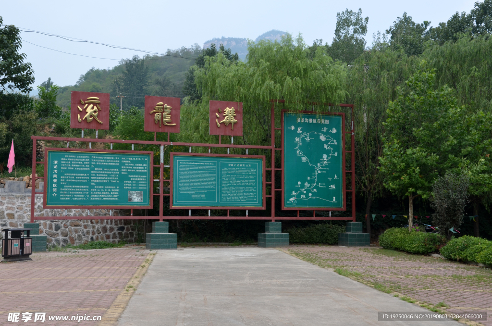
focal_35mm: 48
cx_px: 246
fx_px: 655
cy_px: 163
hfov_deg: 41.2
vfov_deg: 27.9
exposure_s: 1/250
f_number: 8
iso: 200
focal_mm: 32
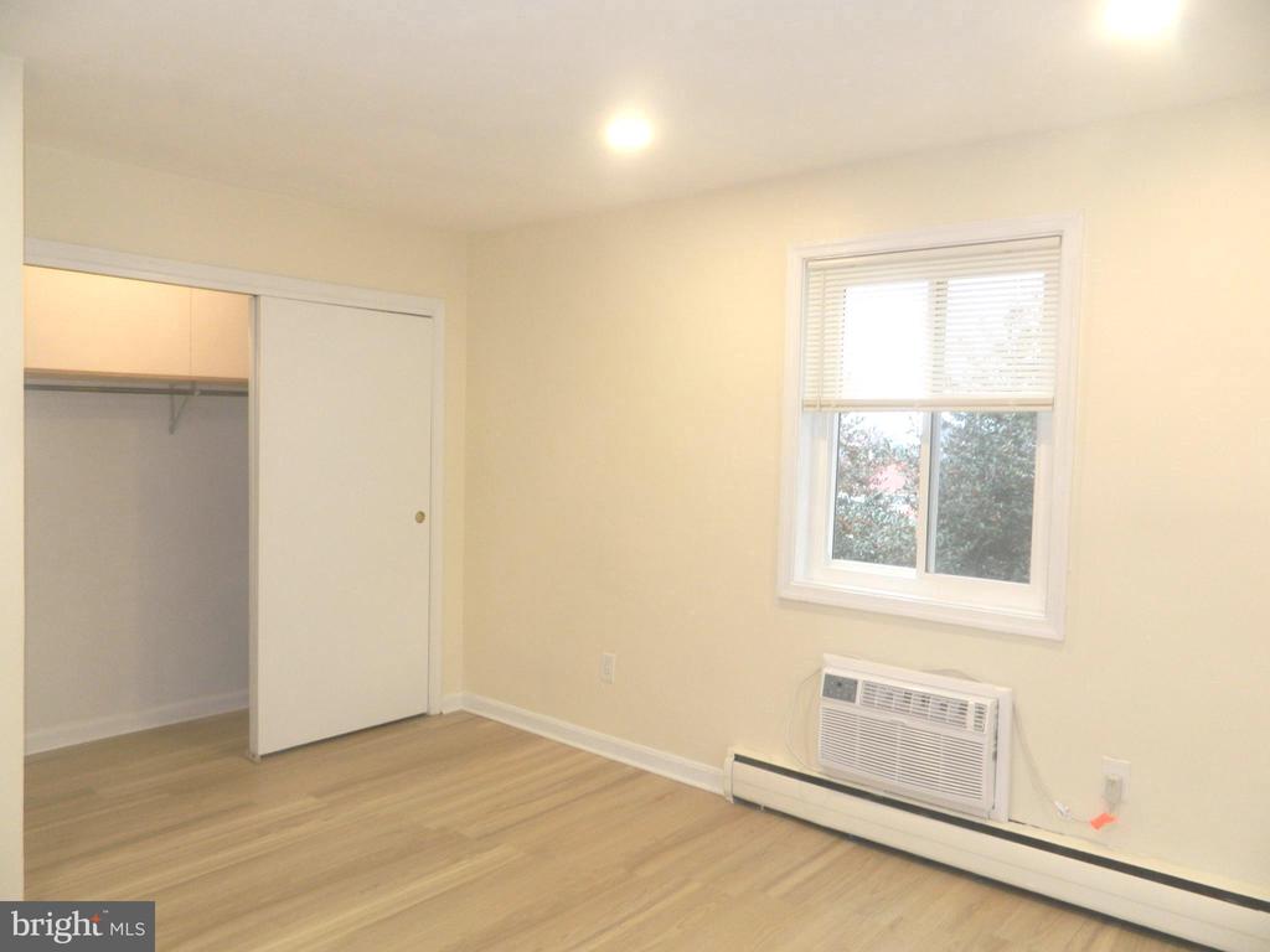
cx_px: 635
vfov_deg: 54.9
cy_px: 476
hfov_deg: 69.4
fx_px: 917
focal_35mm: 25
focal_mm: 4.5
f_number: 3.1
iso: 110
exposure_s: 1/30
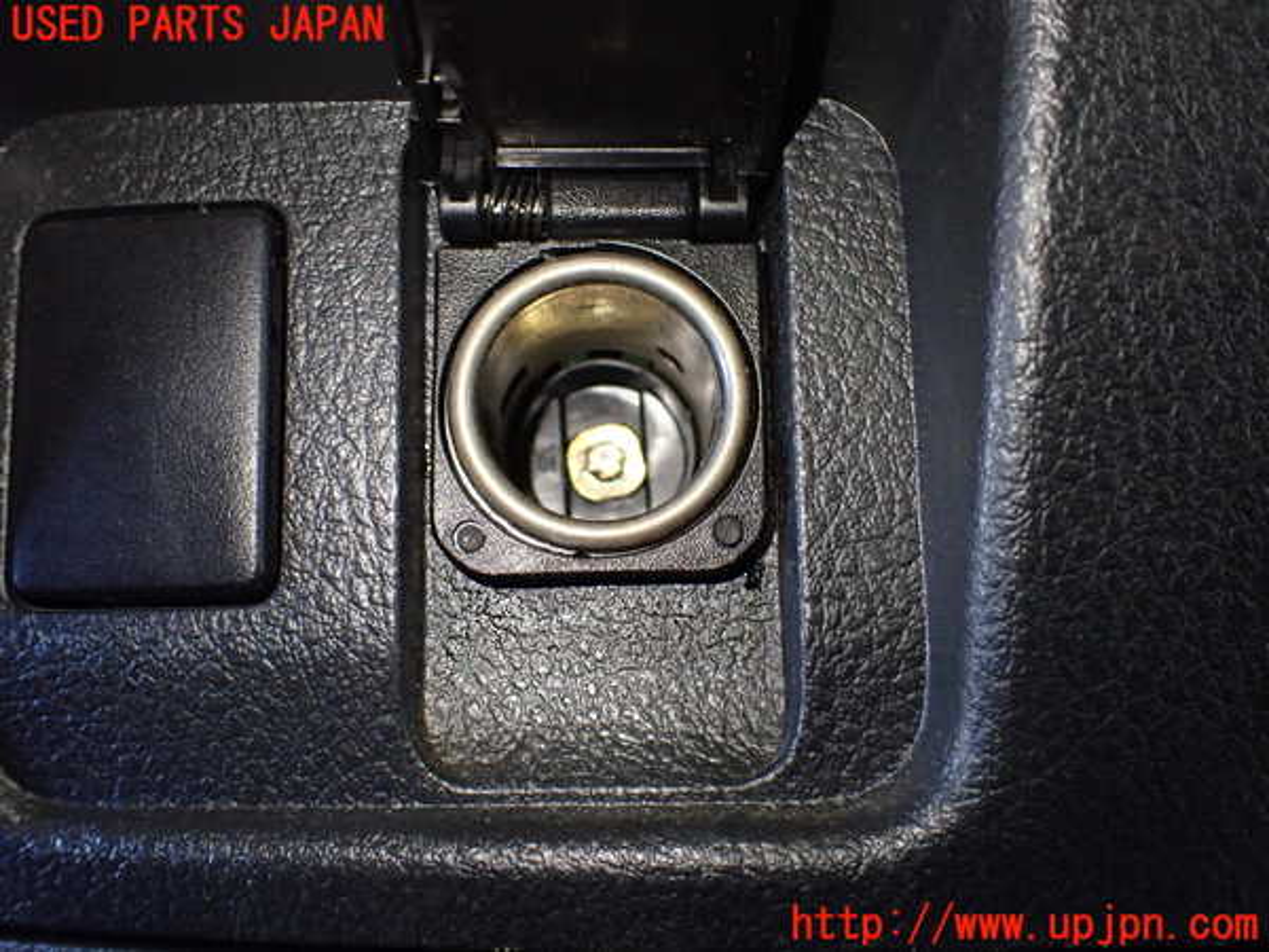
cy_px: 476
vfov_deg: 46.8
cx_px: 634
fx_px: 1100
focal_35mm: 30
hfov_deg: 60.0
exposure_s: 1/125
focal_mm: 5.4
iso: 500
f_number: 2.3
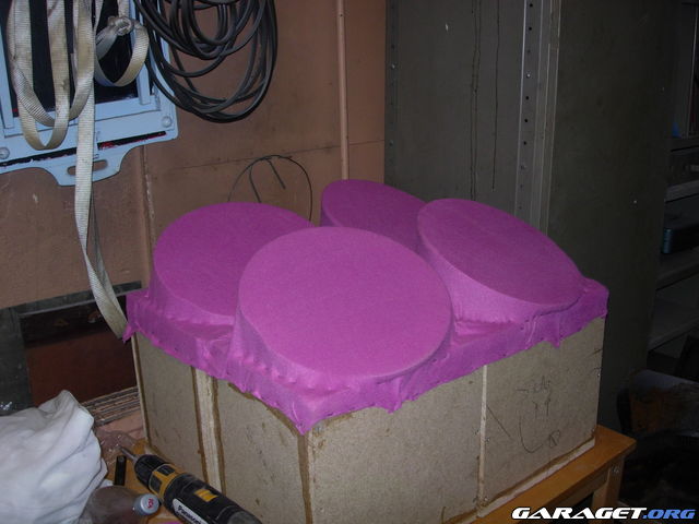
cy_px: 262
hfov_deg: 49.0
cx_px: 350
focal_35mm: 38
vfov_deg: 37.7
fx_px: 767
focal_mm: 7.8
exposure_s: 1/64
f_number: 2.8
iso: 79
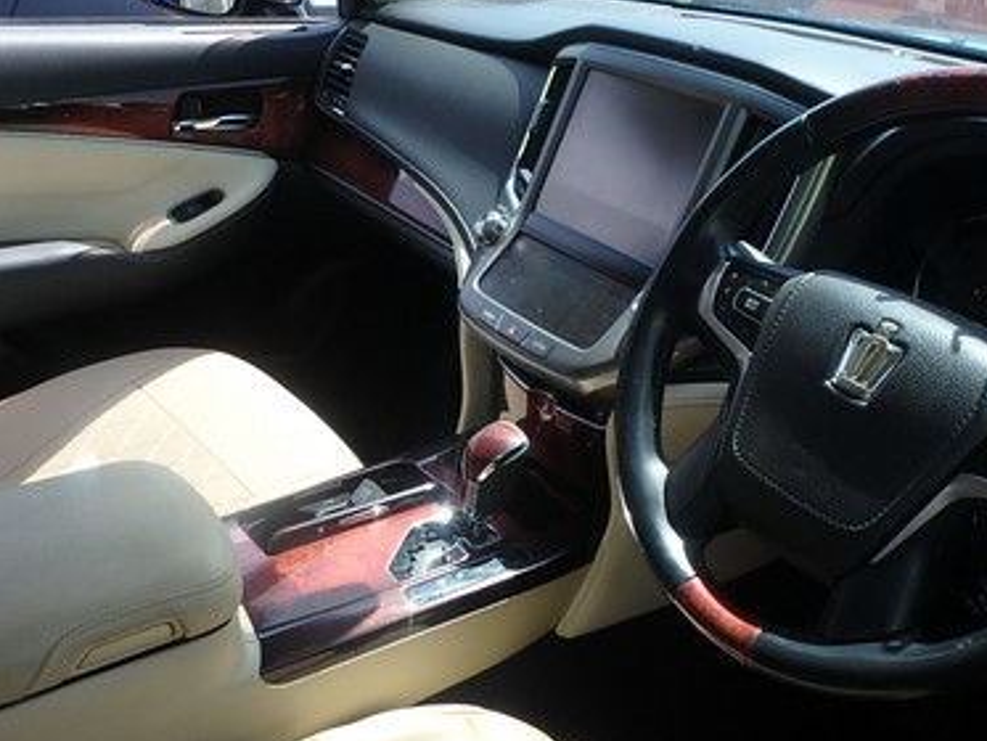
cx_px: 548
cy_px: 540
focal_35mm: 36
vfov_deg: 38.8
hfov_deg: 51.2
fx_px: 1027
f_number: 3.5
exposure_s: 1/320
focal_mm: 3.7
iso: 125
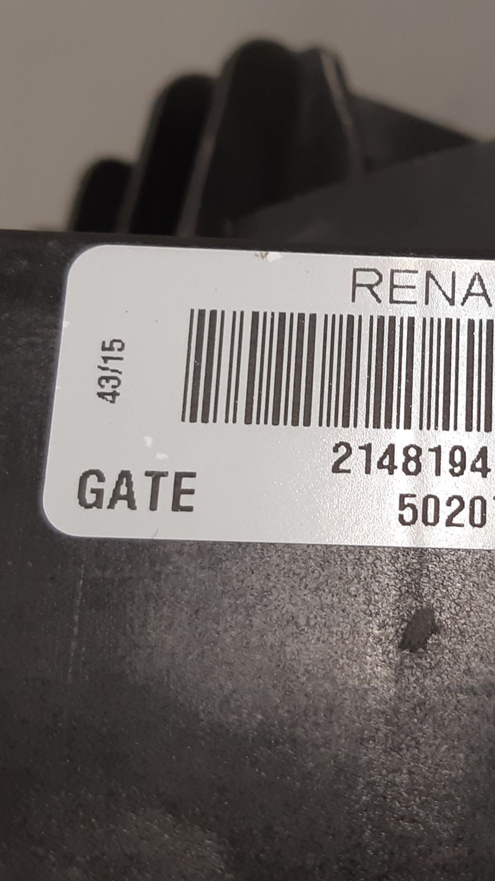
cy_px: 440
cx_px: 455
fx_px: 887
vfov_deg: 52.8
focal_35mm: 38
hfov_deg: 29.7
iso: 100
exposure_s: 1/50
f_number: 1.7
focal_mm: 3.93
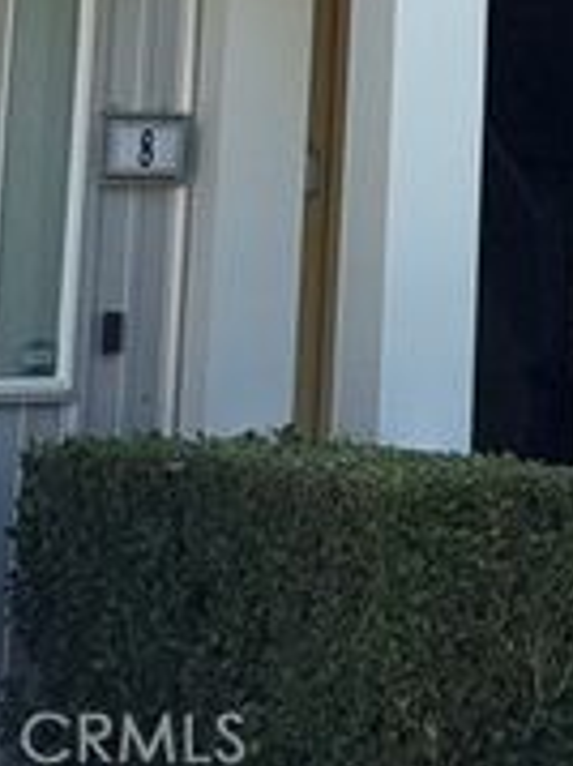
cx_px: 902
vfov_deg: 10.4
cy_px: -648
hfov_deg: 8.1
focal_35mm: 179
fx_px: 3955
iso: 80
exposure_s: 1/1429
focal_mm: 6.76
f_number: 1.78
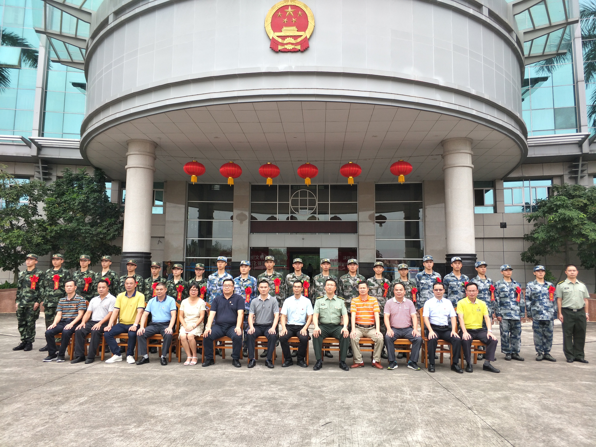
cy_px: 224
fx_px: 430
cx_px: 298
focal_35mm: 25
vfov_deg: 54.9
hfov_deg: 69.4
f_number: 2
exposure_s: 1/134
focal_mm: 4.42
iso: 33
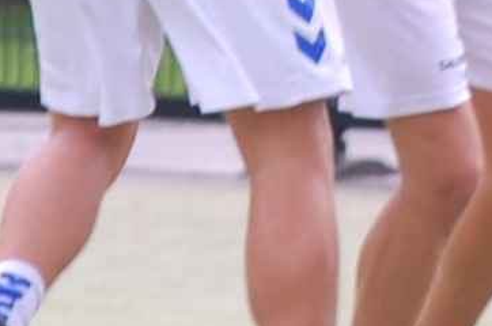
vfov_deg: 1.5
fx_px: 12592
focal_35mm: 923
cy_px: -146
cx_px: 1220
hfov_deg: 2.2
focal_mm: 110
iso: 320
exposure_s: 1/500
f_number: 5.6
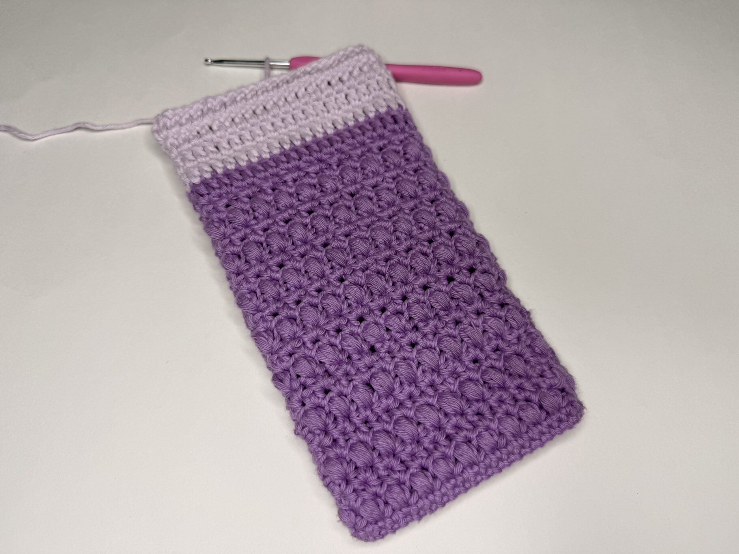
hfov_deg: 71.6
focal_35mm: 24
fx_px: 512
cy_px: 277
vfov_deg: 56.8
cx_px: 370
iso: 64
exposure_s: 1/244
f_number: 1.78
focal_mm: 6.76
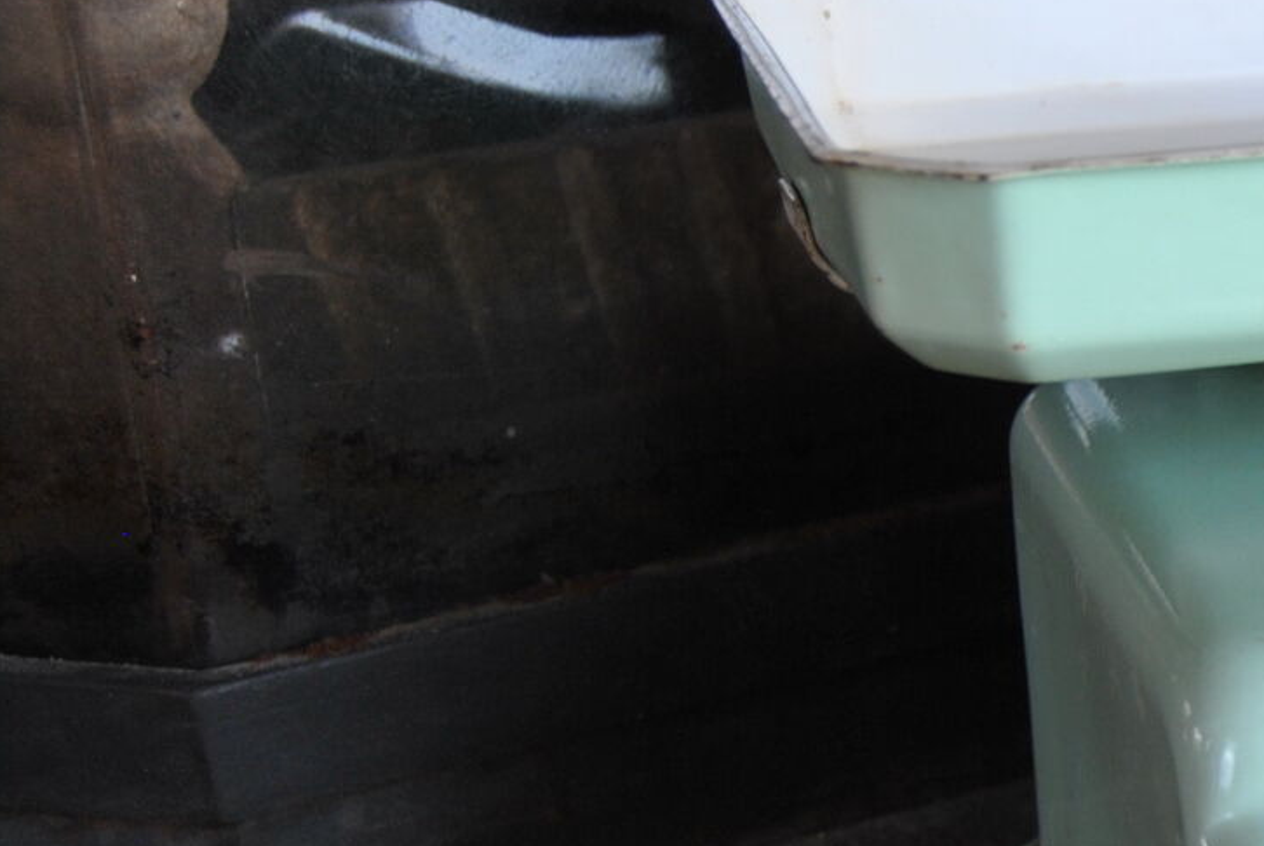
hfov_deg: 18.2
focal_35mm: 104
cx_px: 1680
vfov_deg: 13.1
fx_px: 3656
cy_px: 769
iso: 200
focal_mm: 26
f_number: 4
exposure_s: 1/50
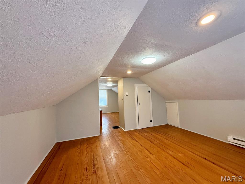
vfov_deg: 85.7
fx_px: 99
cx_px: 122
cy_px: 92
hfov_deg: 102.1
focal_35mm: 14
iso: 320
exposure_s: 1/120
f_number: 2.2
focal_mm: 2.22
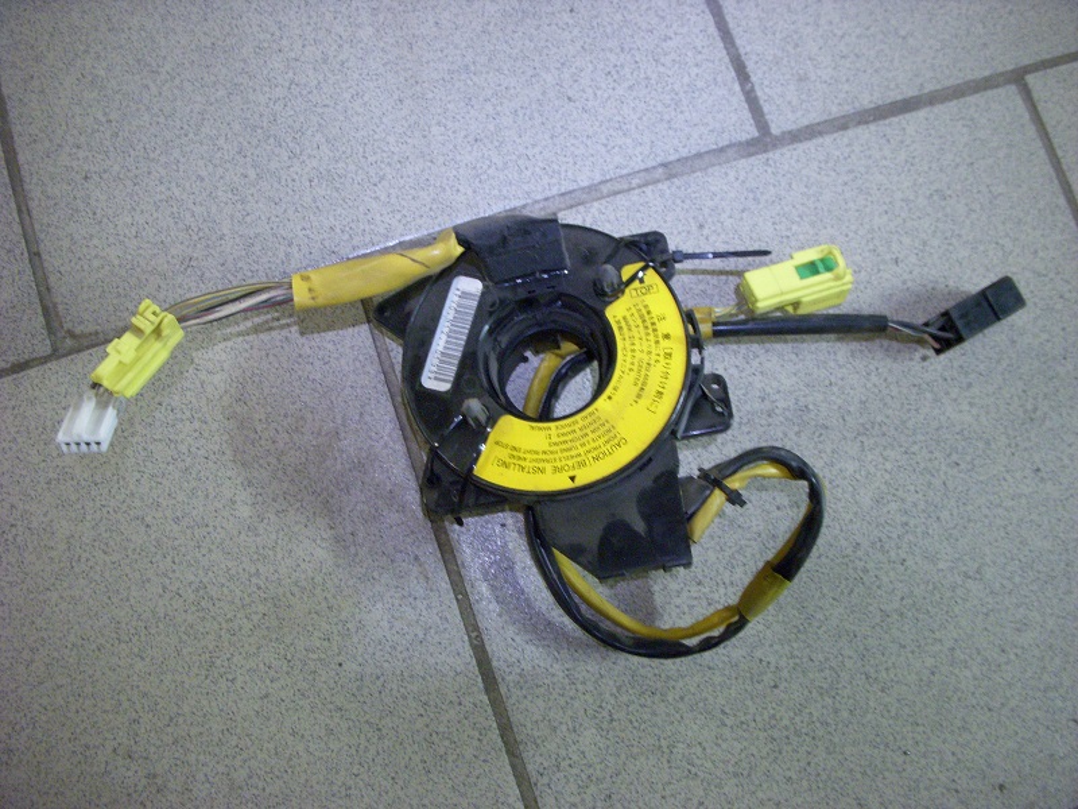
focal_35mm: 38
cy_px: 404
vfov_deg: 37.7
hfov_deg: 49.0
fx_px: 1183
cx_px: 539
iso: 400
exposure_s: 1/6
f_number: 3.3
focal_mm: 6.3
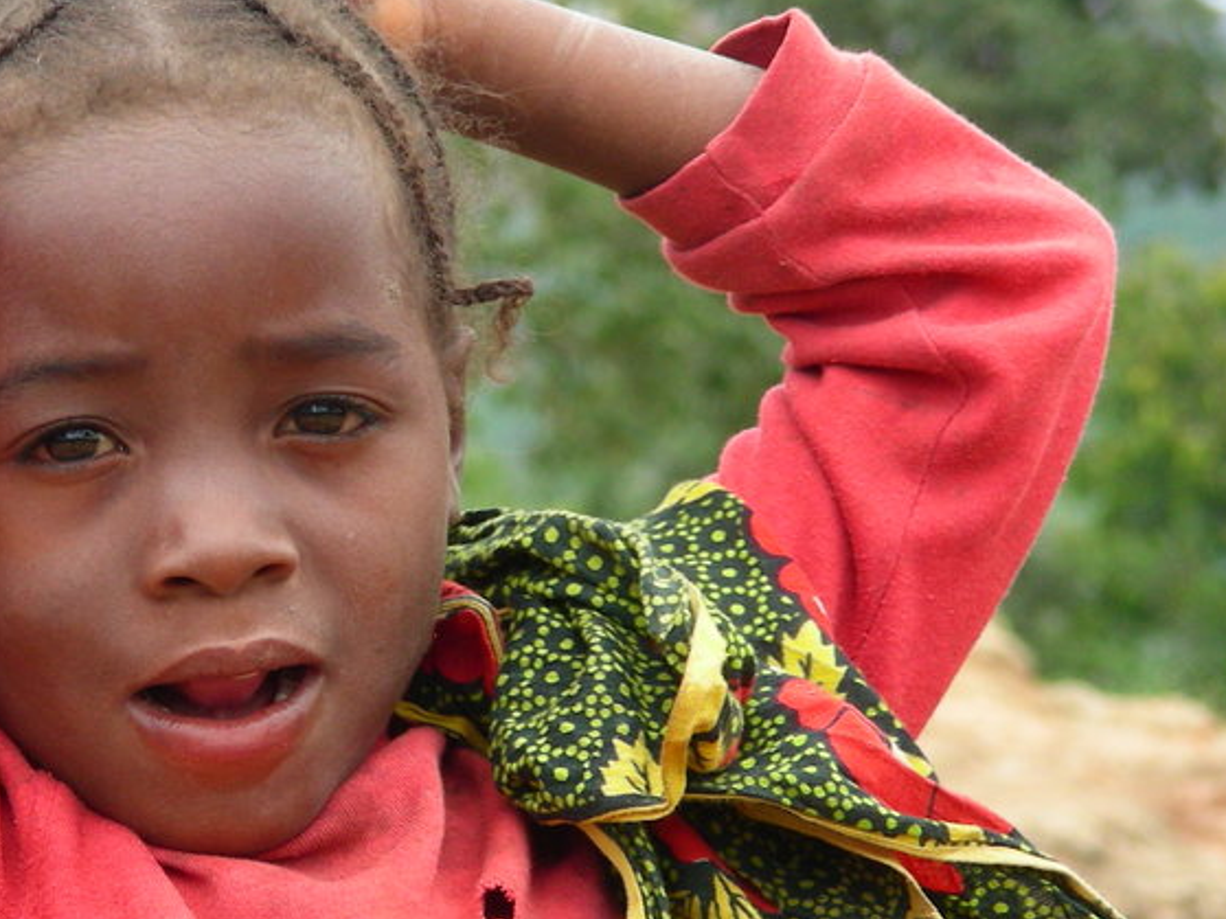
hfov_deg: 6.3
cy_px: 518
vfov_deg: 4.7
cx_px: 270
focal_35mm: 315
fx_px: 11154
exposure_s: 1/248
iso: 50
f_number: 3.5
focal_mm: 28.7
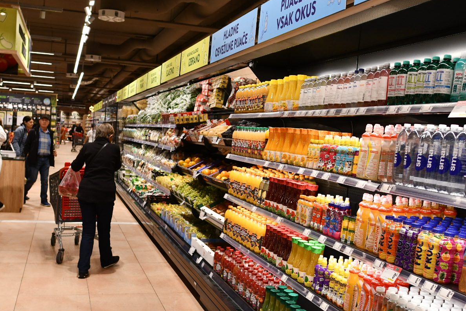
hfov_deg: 47.4
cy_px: 169
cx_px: 236
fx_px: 531
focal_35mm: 41
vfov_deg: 32.6
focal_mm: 20
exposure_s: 1/250
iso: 720
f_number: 2.8
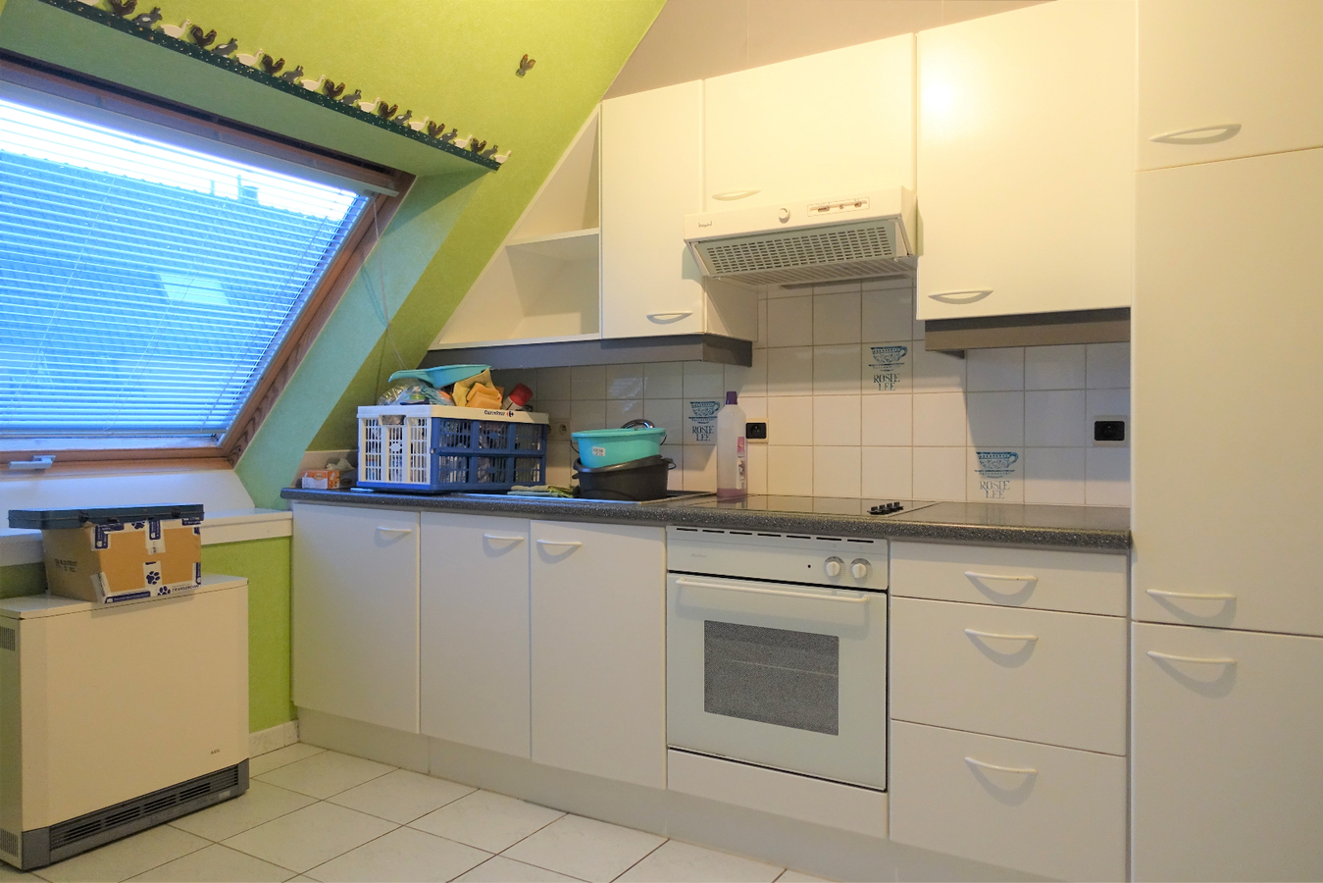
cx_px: 662
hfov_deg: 73.7
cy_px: 442
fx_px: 882
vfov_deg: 53.2
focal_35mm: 24
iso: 500
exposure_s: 1/30
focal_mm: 8.8
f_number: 1.8
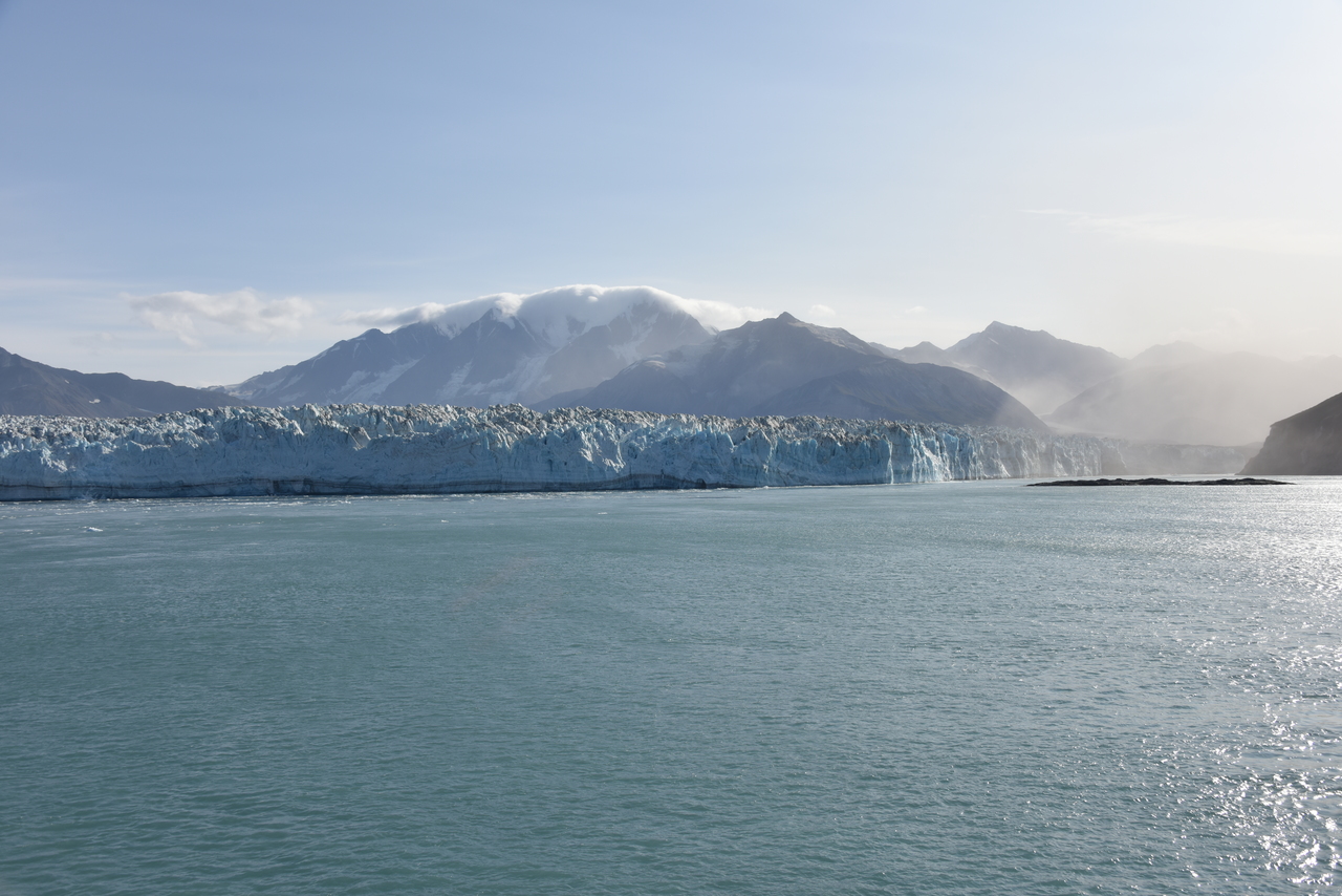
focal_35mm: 34
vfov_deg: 38.9
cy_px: 448
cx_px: 671
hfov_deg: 55.8
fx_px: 1268
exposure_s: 1/400
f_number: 10
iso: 100
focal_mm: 34
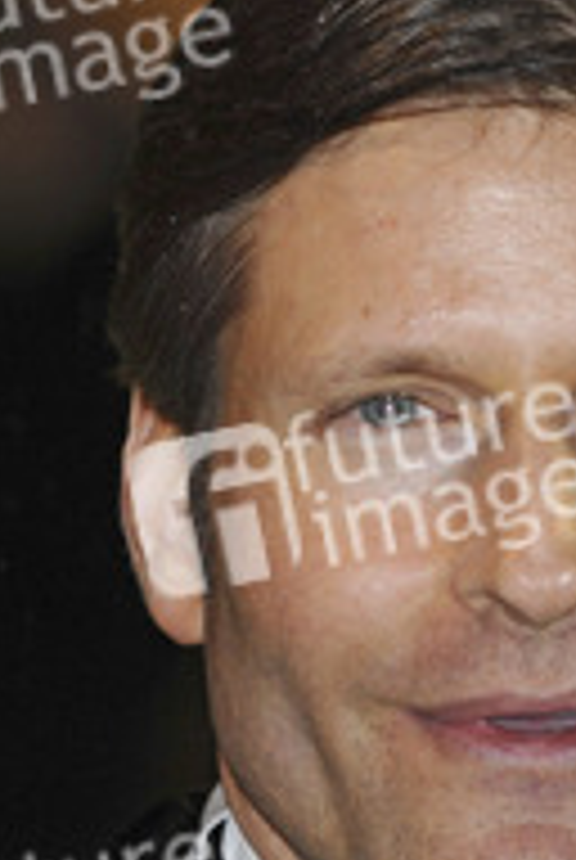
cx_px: 493
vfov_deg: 3.5
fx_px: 13870
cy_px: 716
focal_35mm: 580
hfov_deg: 2.4
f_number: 5
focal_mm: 185
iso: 400
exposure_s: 1/160
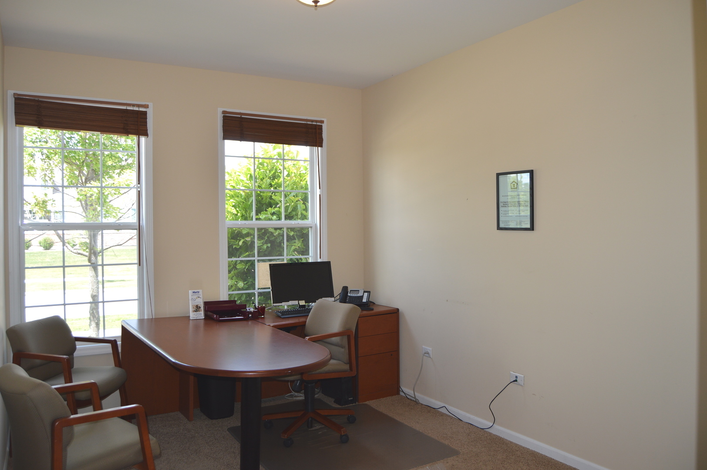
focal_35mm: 27
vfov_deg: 47.9
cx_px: 354
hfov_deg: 67.4
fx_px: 530
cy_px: 235
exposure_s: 1/125
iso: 180
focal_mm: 18
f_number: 4
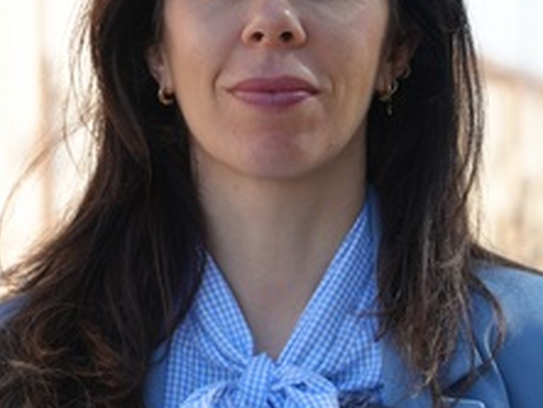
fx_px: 4020
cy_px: 307
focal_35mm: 256
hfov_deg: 7.7
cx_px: 76
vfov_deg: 5.8
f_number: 4.5
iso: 100
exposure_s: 1/320
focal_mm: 74
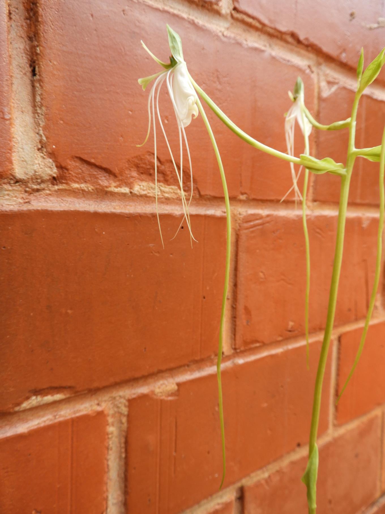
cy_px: 257
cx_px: 192
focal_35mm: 24
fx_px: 356
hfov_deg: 56.8
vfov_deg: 71.6
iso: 100
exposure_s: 1/125
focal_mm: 4.3
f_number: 3.3
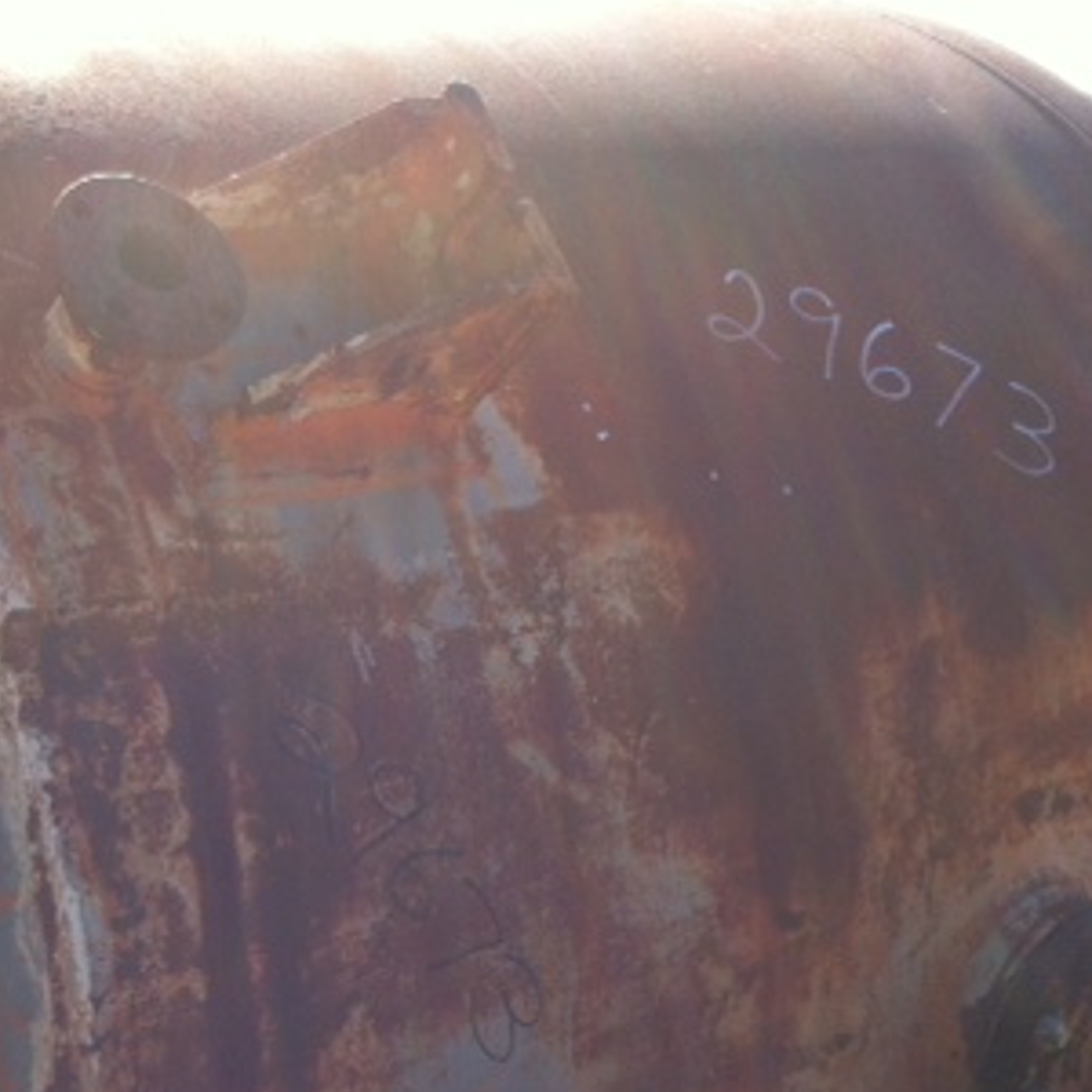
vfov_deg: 26.0
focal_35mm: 66
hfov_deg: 25.8
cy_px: 670
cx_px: 277
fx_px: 2356
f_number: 2.8
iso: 80
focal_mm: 3.85
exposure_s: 1/408
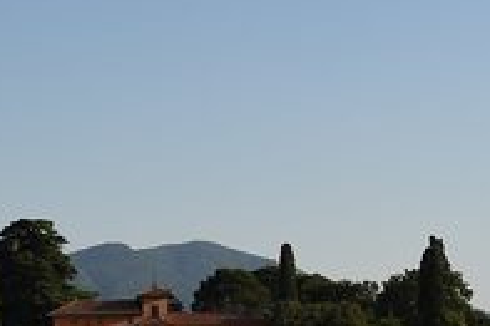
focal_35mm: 116
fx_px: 1578
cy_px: 321
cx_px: 92
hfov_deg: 17.5
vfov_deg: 11.7
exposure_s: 1/200
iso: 100
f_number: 9
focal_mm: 38
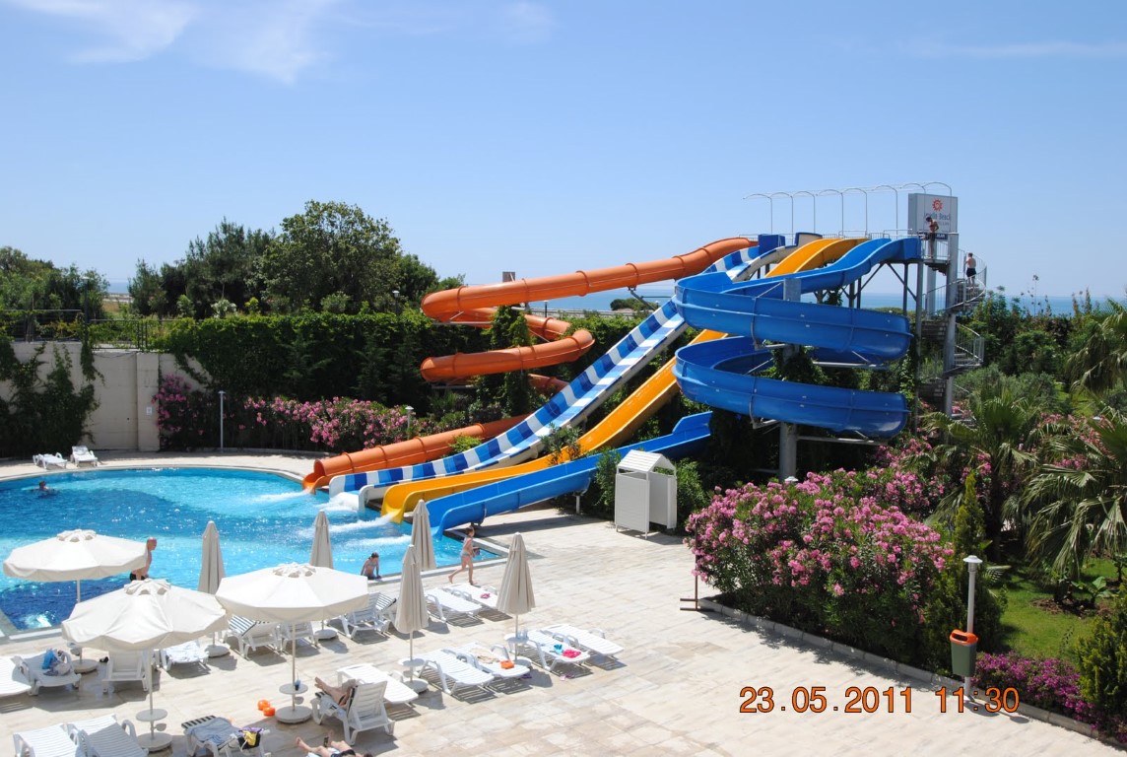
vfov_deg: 37.0
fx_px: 1129
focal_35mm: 36
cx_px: 564
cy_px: 378
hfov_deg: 53.0
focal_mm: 24
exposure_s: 1/250
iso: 100
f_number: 8
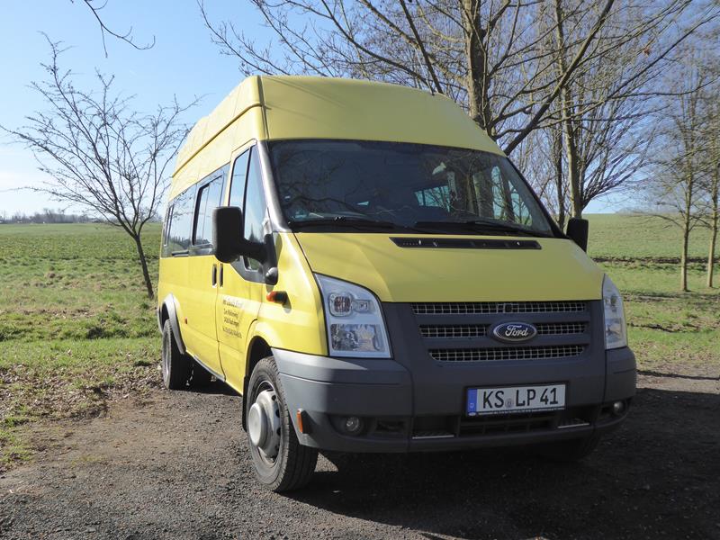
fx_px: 749
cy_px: 270
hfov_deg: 51.4
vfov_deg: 39.7
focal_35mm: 36
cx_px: 360
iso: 200
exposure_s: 1/800
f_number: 3.7
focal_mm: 6.3
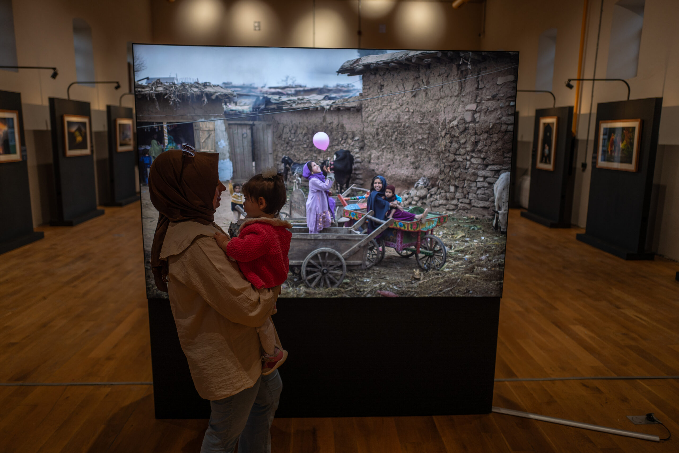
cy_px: 226
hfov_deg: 65.5
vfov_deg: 46.4
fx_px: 528
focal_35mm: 28
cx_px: 340
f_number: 1.7
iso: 100
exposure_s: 1/200
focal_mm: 28
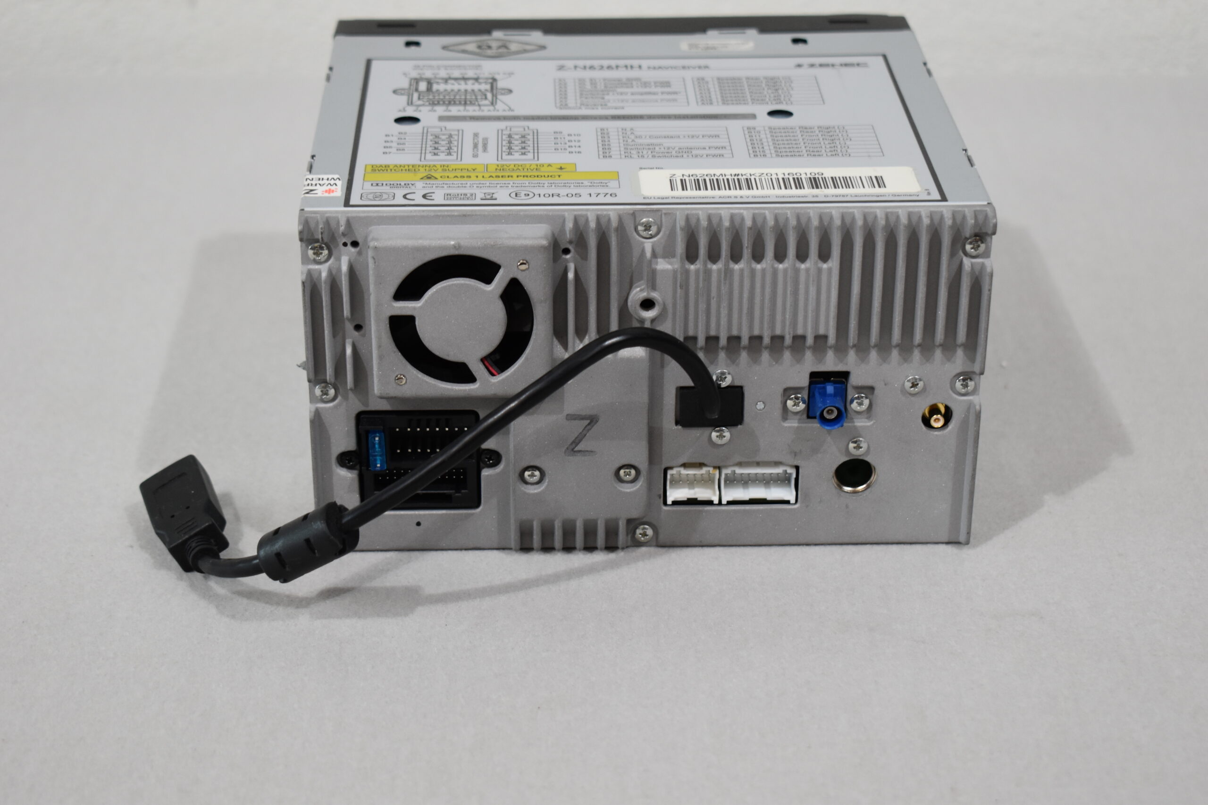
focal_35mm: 72
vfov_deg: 18.9
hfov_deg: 28.1
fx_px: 2416
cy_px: 402
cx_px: 604
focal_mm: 48
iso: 800
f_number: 5.3
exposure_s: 1/160
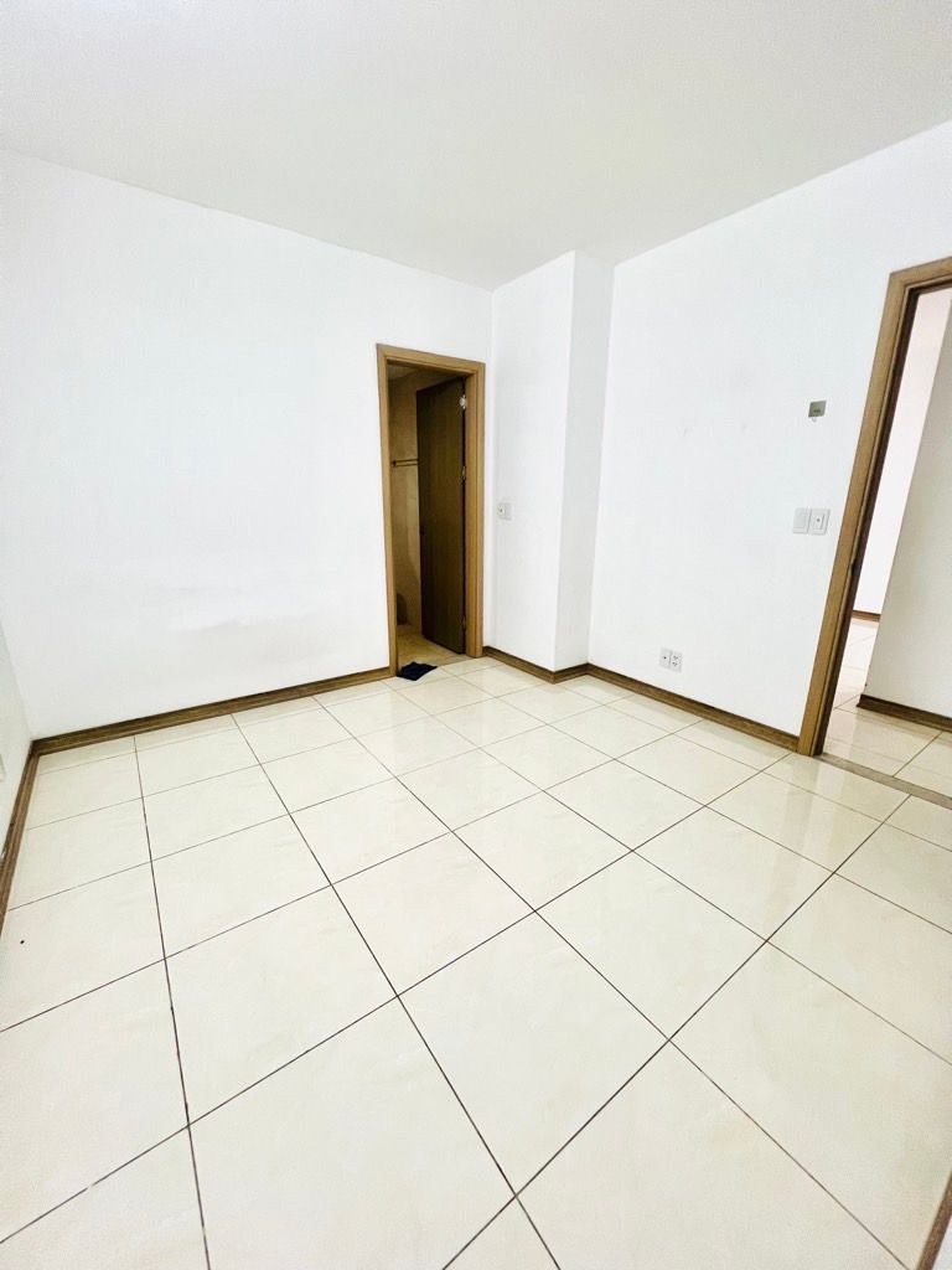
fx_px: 477
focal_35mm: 13
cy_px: 635
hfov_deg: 89.9
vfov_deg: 106.2
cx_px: 476
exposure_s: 1/50
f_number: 1.8
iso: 160
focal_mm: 1.57
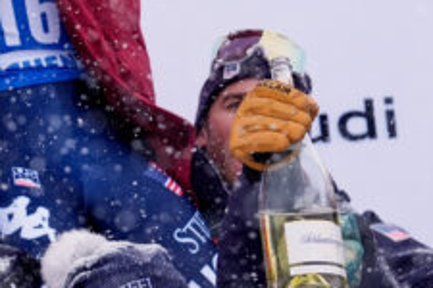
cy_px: -81
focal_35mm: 533
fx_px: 6410
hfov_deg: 3.9
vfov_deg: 2.6
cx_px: -142
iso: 800
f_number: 5
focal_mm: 156
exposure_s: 1/800
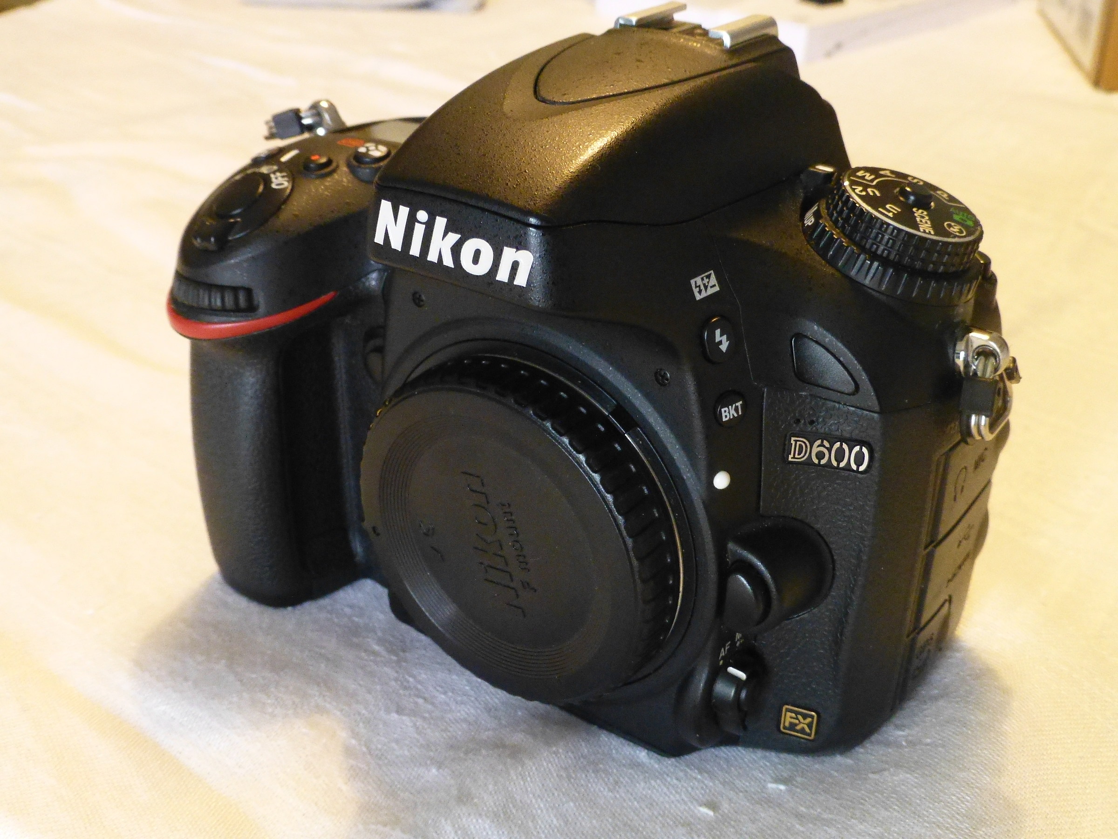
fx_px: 1260
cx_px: 559
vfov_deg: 36.8
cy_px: 420
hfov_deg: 47.9
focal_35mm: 39
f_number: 3.9
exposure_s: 1/40
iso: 800
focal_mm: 6.9
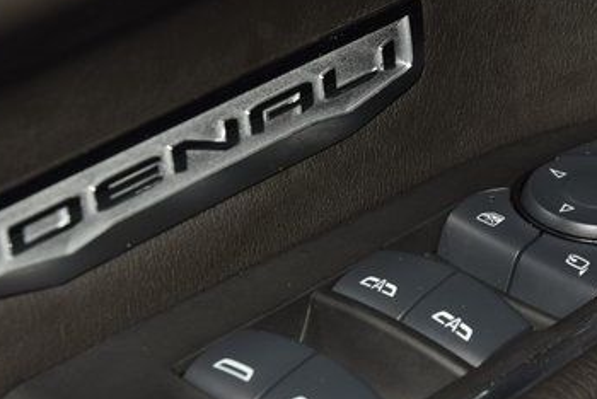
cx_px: 440
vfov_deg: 7.2
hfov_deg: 10.7
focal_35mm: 192
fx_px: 3187
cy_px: 233
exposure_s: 1/125
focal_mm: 70
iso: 100
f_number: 8
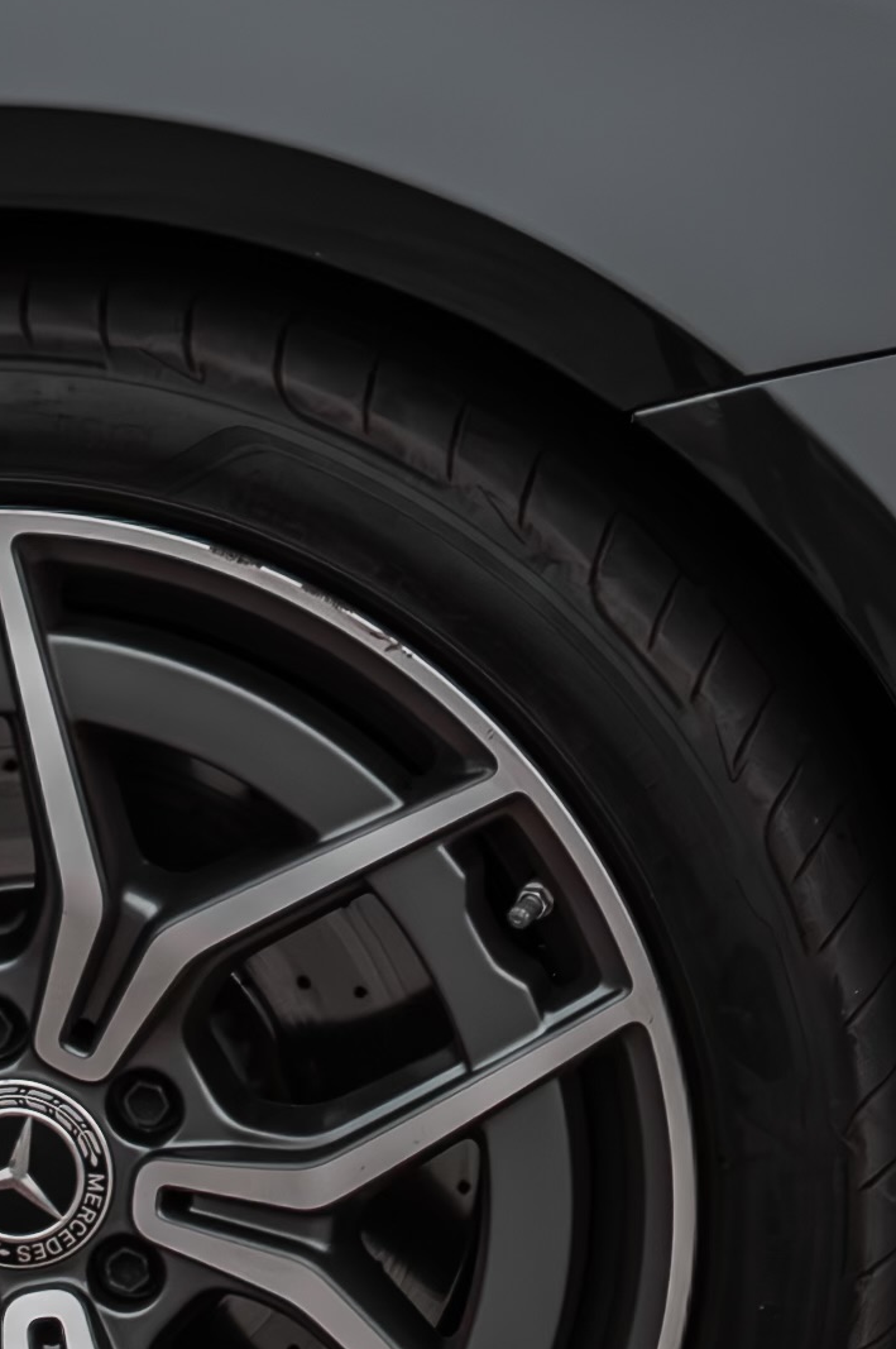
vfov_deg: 9.8
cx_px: 493
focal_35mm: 211
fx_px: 7895
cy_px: 431
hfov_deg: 6.5
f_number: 1.8
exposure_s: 1/800
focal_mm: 35
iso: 500
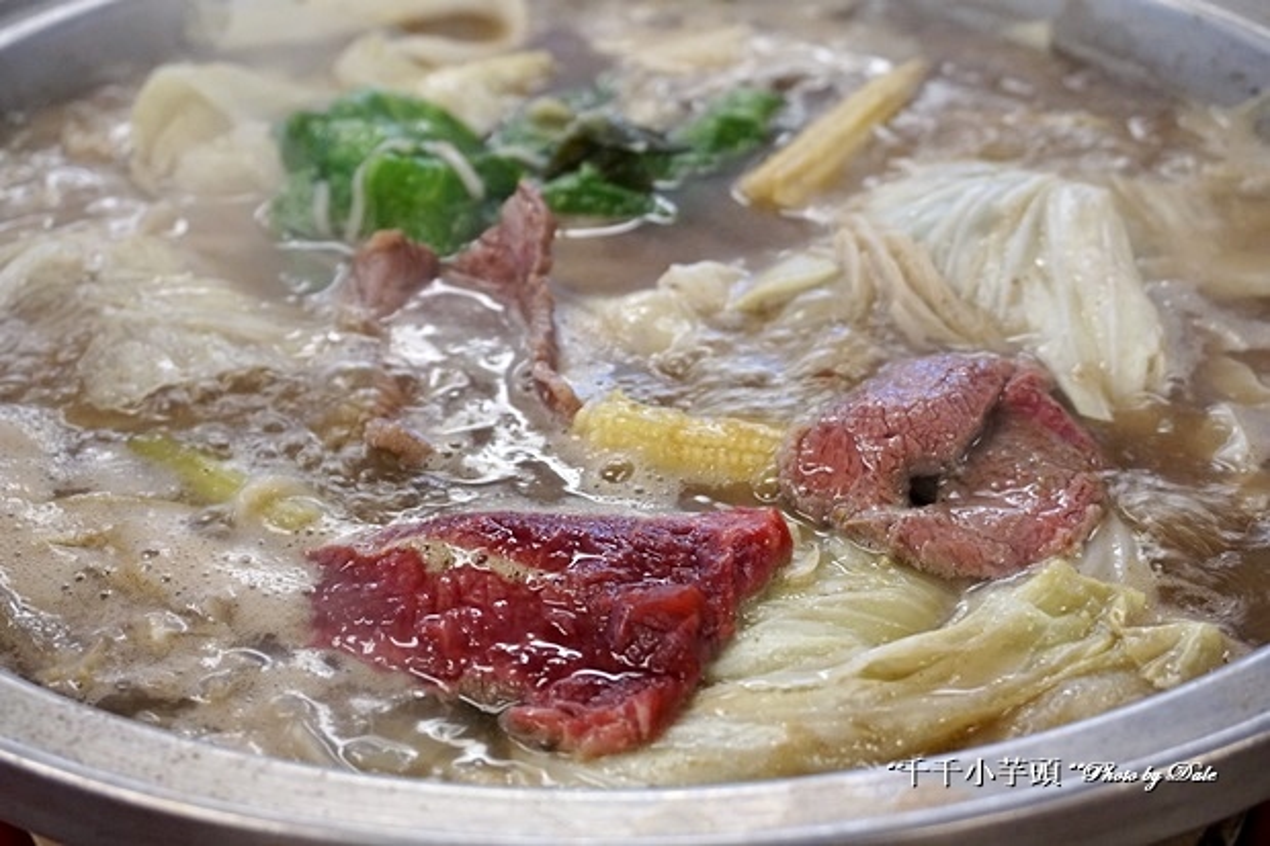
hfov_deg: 37.9
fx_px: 1851
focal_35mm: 52
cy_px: 423
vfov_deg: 25.7
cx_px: 635
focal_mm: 35
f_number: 5.6
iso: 1000
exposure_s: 1/60
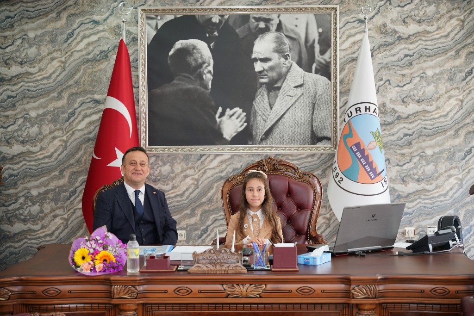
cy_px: 158
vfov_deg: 21.7
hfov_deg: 32.1
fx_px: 823
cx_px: 237
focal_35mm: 62
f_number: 2.8
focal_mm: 62.5
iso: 160
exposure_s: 1/80
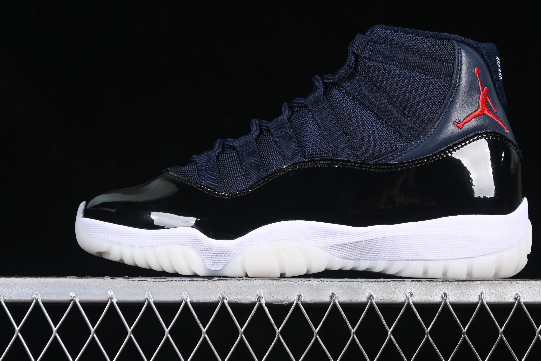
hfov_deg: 21.9
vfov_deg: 14.7
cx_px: 304
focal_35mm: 93
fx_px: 1398
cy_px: 139
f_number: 6.3
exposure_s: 1/60
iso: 160
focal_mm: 50
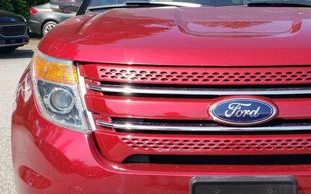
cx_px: 226
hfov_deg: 32.5
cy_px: 134
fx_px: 525
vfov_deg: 20.8
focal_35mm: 62
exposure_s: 1/805
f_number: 2.4
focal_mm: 4.3
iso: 50
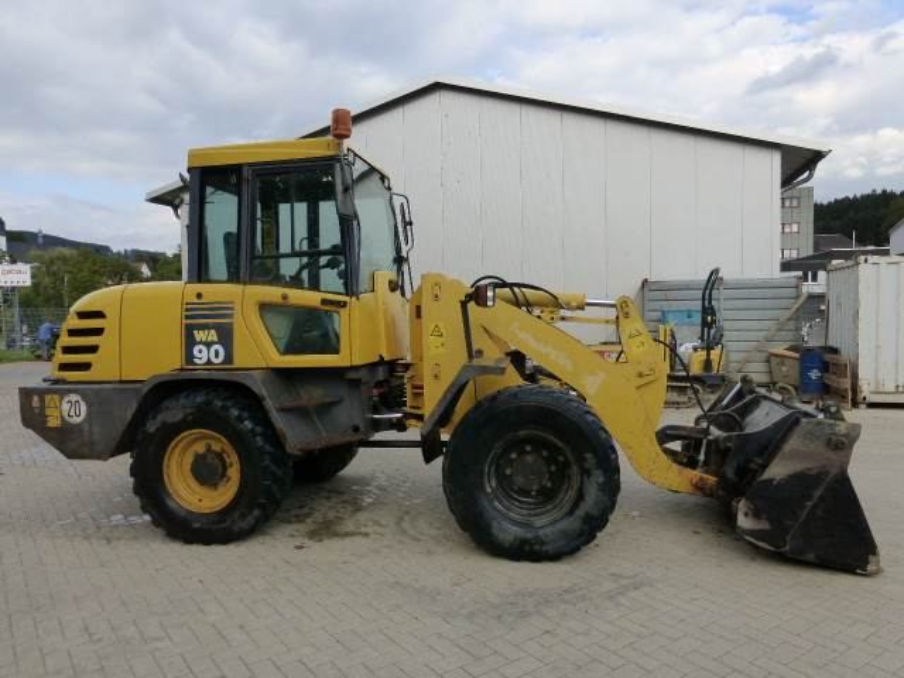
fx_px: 653
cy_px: 339
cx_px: 452
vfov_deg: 54.9
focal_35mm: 25
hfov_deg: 69.4
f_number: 3.3
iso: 200
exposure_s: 1/800
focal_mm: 4.3
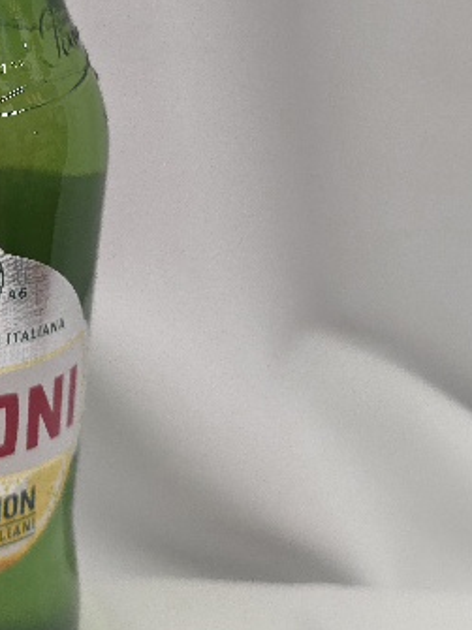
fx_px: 1001
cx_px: -43
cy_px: 139
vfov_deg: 34.0
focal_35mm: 55
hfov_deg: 24.8
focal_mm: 6.3
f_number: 1.7
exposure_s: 1/101
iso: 400
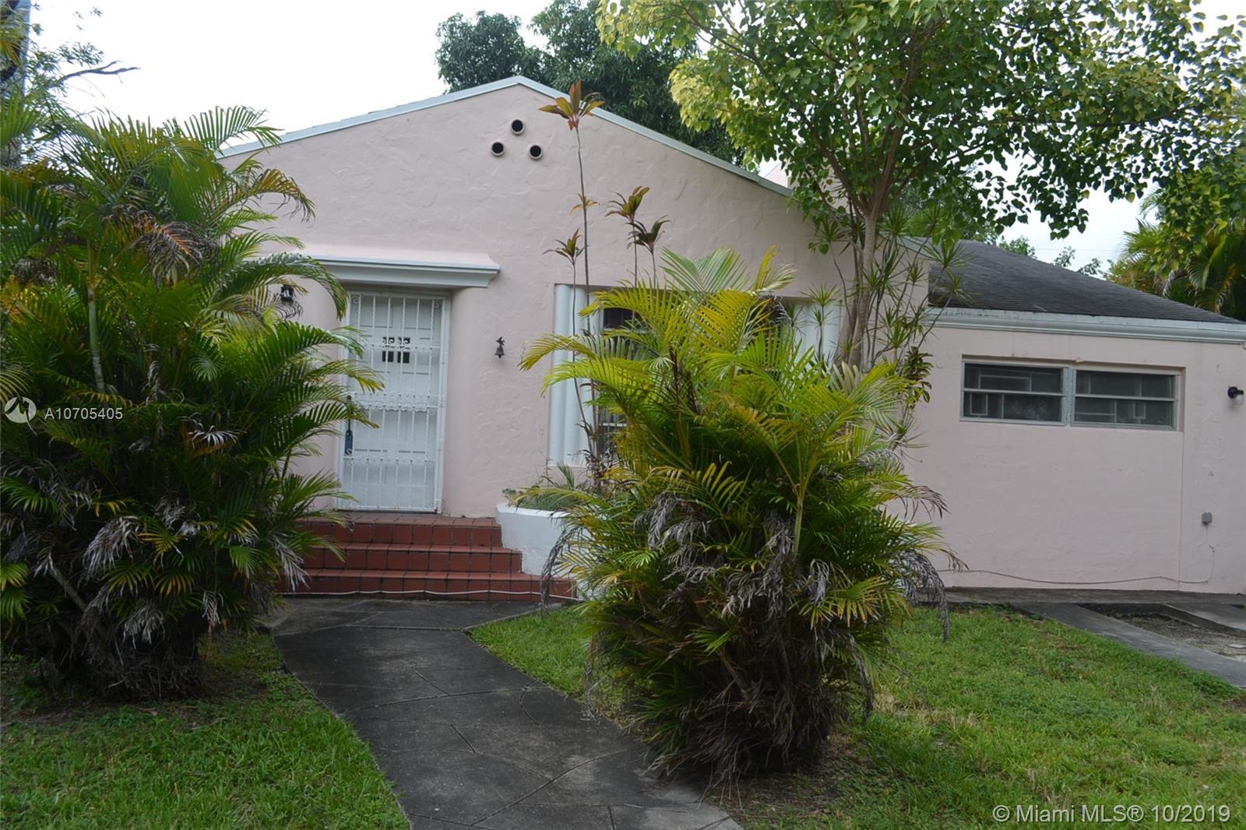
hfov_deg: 67.4
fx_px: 934
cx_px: 623
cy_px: 415
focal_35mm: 27
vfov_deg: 47.9
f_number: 7.1
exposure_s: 1/200
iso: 100
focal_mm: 18
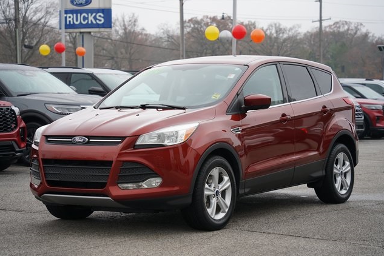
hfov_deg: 23.9
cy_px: 128
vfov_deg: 16.1
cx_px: 193
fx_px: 907
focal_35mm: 85
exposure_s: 1/160
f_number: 4.5
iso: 200
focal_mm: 84
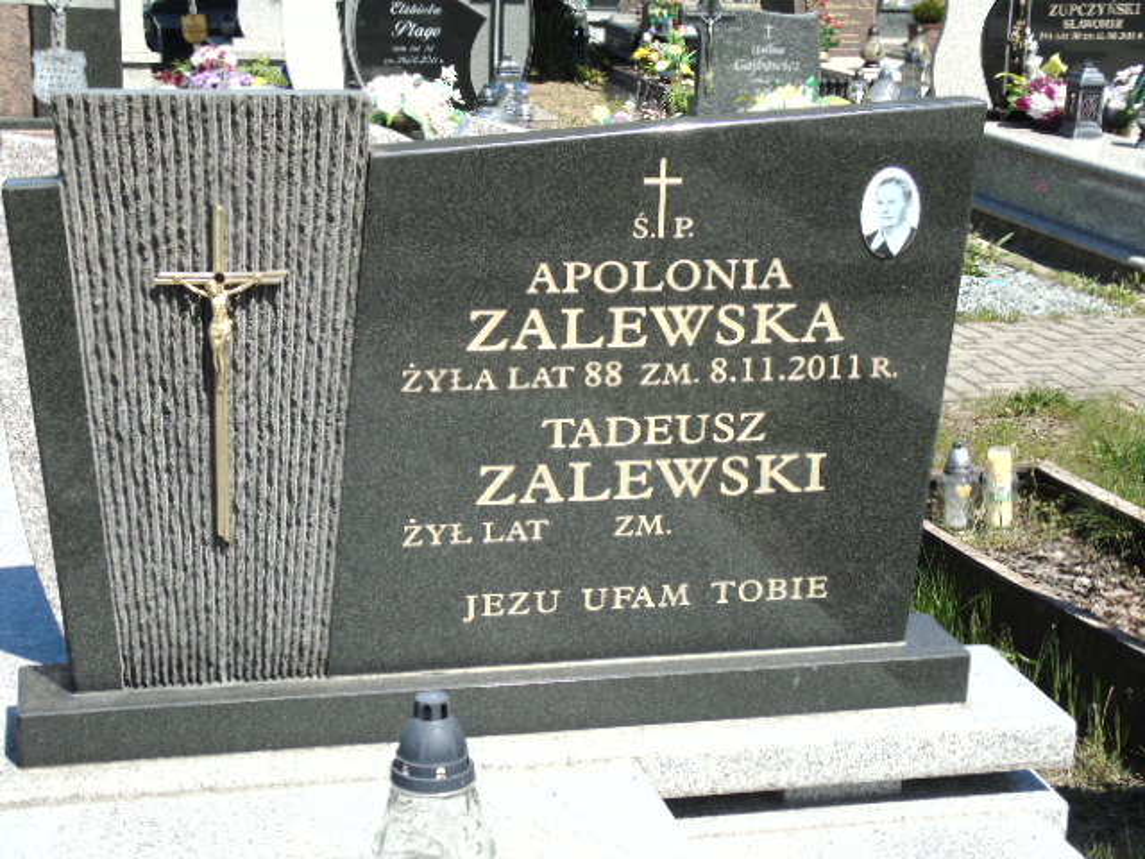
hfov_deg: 31.2
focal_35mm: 62
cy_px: 430
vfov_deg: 23.7
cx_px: 572
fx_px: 2051
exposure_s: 1/500
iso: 80
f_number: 4.5
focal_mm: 11
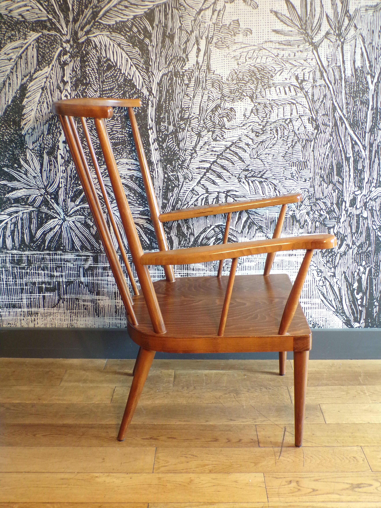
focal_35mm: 37
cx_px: 190
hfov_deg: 38.7
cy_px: 254
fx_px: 543
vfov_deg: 50.1
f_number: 3.3
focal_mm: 6.6
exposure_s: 1/17
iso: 286
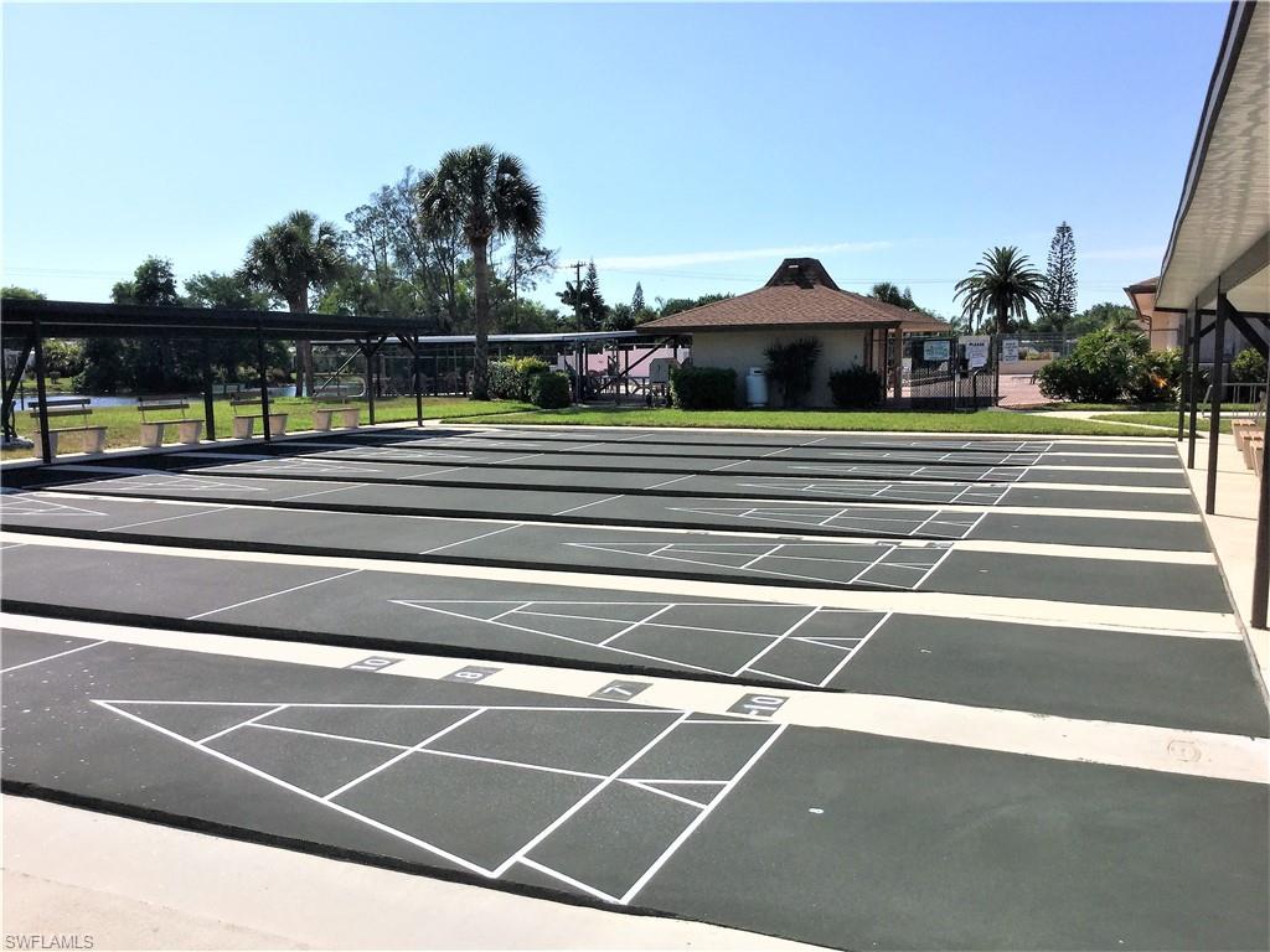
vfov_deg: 45.4
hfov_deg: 58.4
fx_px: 1137
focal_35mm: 31
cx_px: 635
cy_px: 476
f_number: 2.4
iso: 25
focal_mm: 3.3
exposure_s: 1/1894
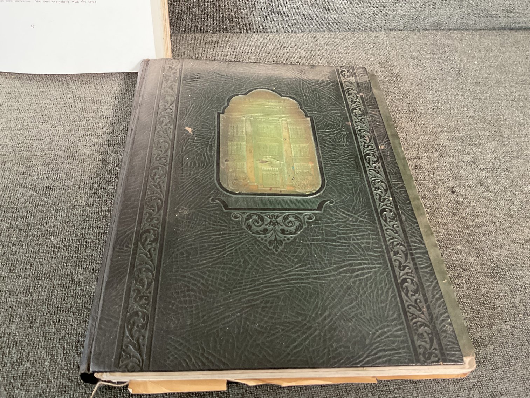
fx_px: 444
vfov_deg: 48.2
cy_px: 199
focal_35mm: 29
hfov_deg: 61.7
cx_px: 265
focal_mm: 3
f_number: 1.8
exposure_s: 1/40
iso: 200
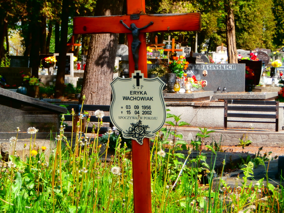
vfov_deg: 13.5
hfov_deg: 17.9
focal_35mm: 110
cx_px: 142
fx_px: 902
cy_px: 106
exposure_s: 1/200
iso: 100
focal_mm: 19.54
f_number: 5.4
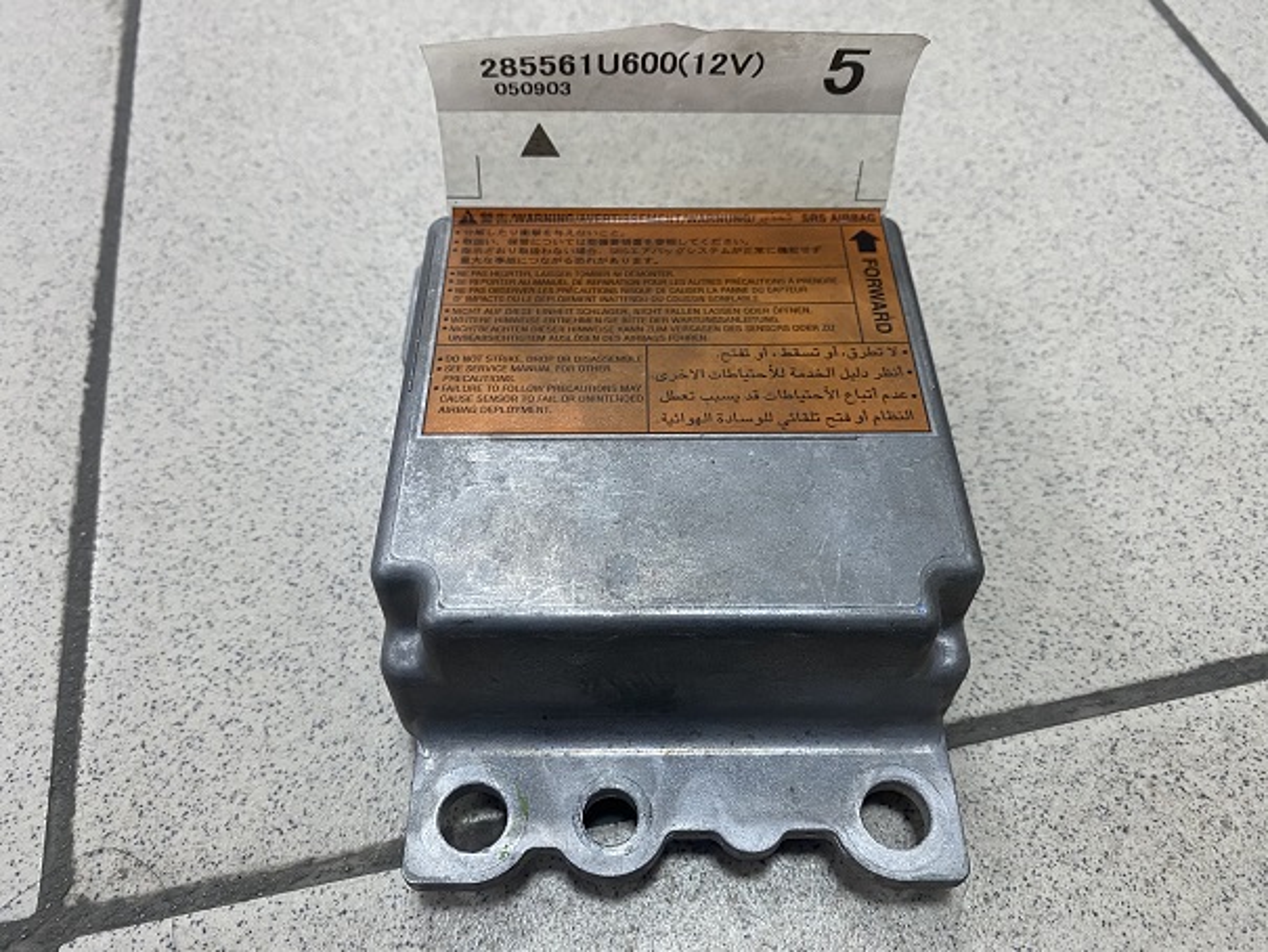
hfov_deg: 67.3
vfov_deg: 53.1
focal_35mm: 26
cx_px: 634
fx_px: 953
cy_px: 476
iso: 200
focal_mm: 4.25
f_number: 1.8
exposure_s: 1/50
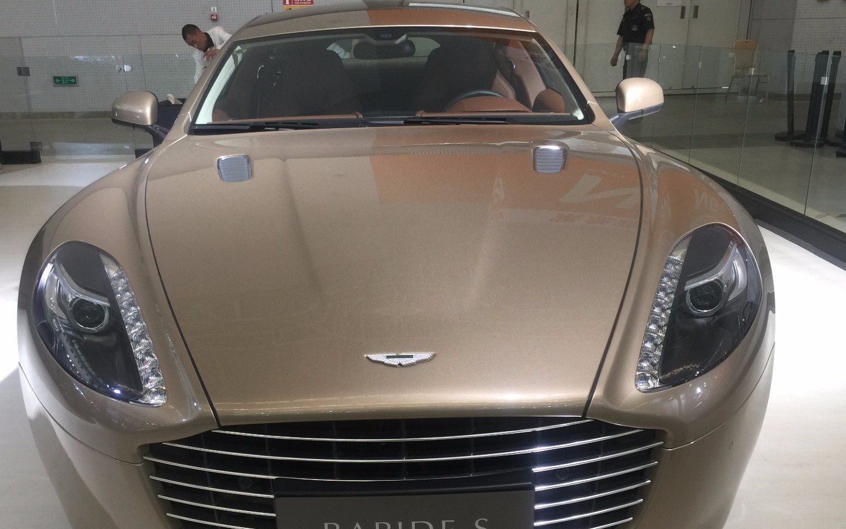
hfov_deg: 53.9
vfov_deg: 35.0
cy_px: 350
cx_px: 390
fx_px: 830
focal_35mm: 36
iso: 32
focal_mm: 4.15
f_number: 2.2
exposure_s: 1/33
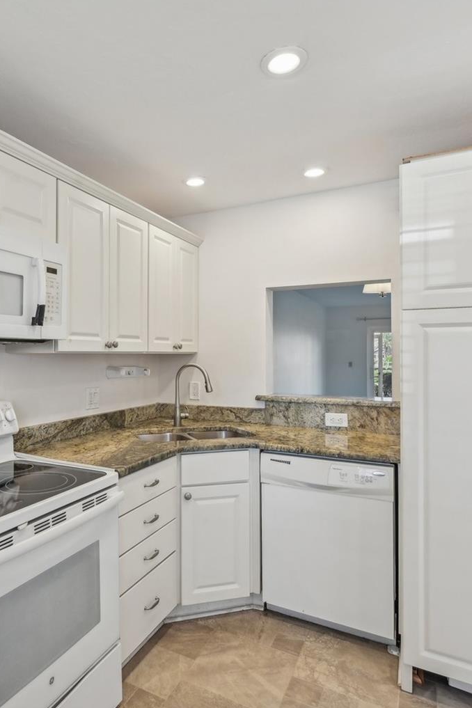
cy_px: 355
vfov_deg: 78.6
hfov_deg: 55.8
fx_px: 433
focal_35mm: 22
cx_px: 150
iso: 400
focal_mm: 14
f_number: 8
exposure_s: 1/40
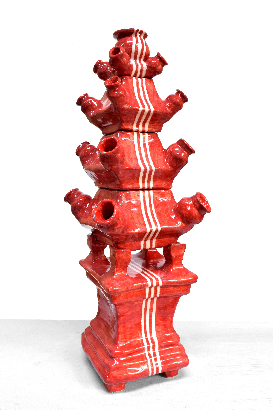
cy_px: 205
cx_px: 136
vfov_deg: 61.9
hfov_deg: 43.6
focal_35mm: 30
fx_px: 341
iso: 200
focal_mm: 20
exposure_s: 1/2
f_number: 13
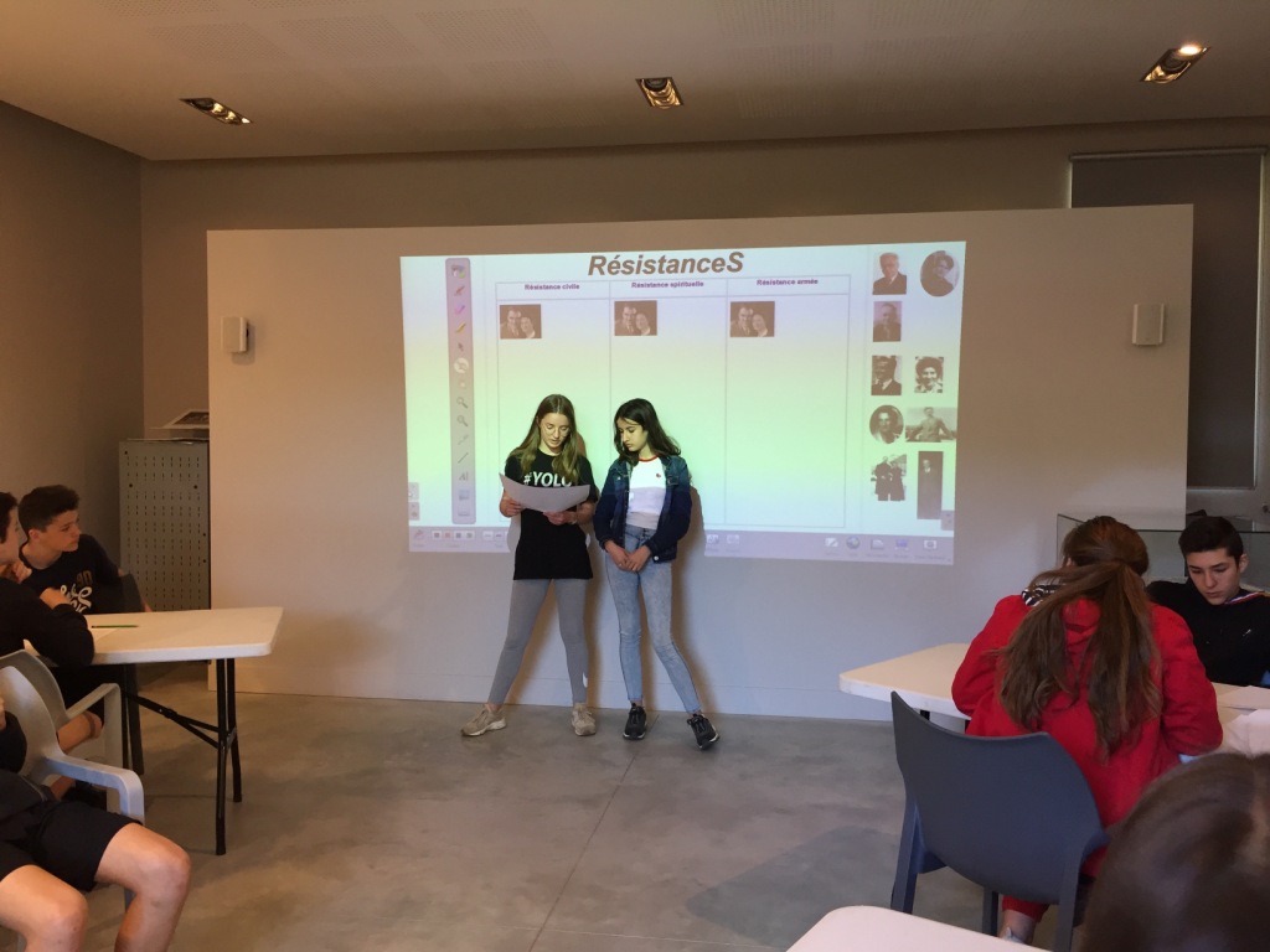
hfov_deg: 61.7
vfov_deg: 48.2
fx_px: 1064
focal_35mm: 29
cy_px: 476
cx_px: 635
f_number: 2.2
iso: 80
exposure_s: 1/33
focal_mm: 4.15
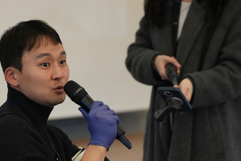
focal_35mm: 217
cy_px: 104
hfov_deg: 9.5
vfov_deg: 6.3
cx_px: 96
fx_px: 1453
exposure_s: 1/320
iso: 5000
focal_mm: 124
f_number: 4
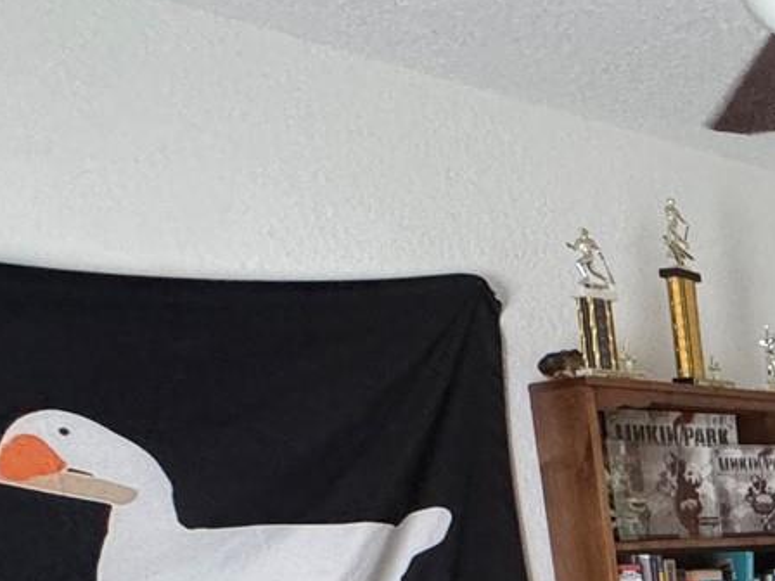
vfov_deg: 25.6
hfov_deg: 24.8
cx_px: 1266
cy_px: 725
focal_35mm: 50
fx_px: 1119
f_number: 2.2
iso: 640
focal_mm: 2.22
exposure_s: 1/60
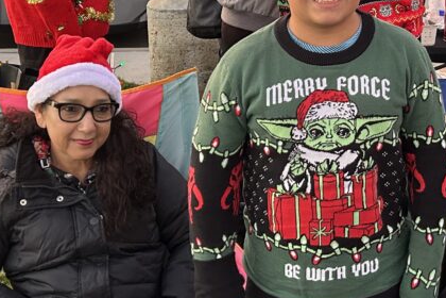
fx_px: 818
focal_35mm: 66
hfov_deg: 29.7
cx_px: 365
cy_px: 68
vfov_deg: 20.4
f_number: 1.5
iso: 250
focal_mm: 5.7
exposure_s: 1/60
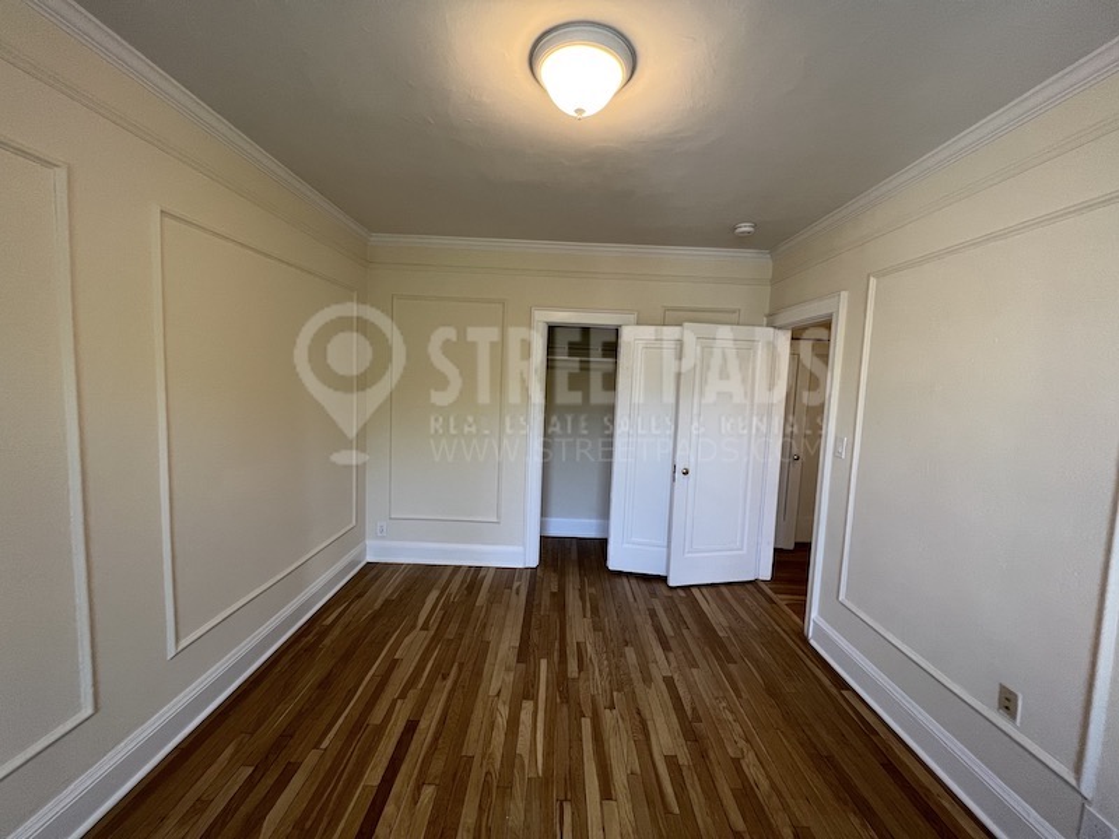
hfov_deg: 106.2
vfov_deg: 89.9
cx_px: 560
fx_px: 420
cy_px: 420
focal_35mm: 13
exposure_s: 1/120
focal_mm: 1.57
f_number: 1.8
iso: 160
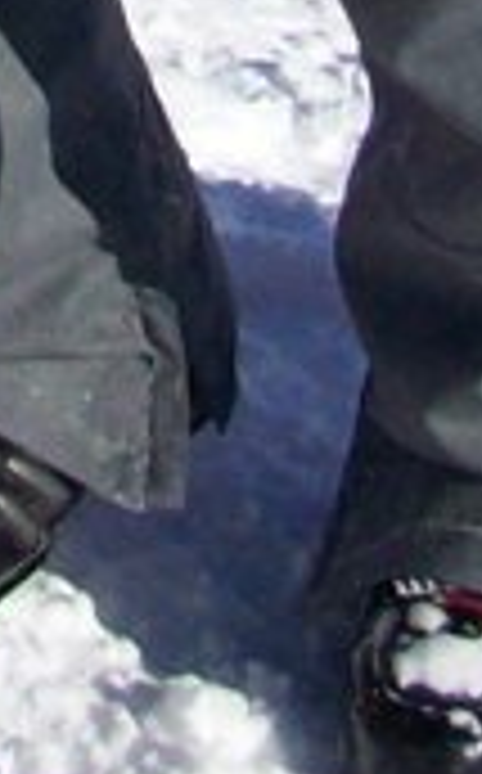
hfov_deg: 4.4
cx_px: -419
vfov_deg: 6.5
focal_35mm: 292
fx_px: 6158
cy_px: -1616
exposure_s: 1/517
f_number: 5.6
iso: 80
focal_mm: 6.2
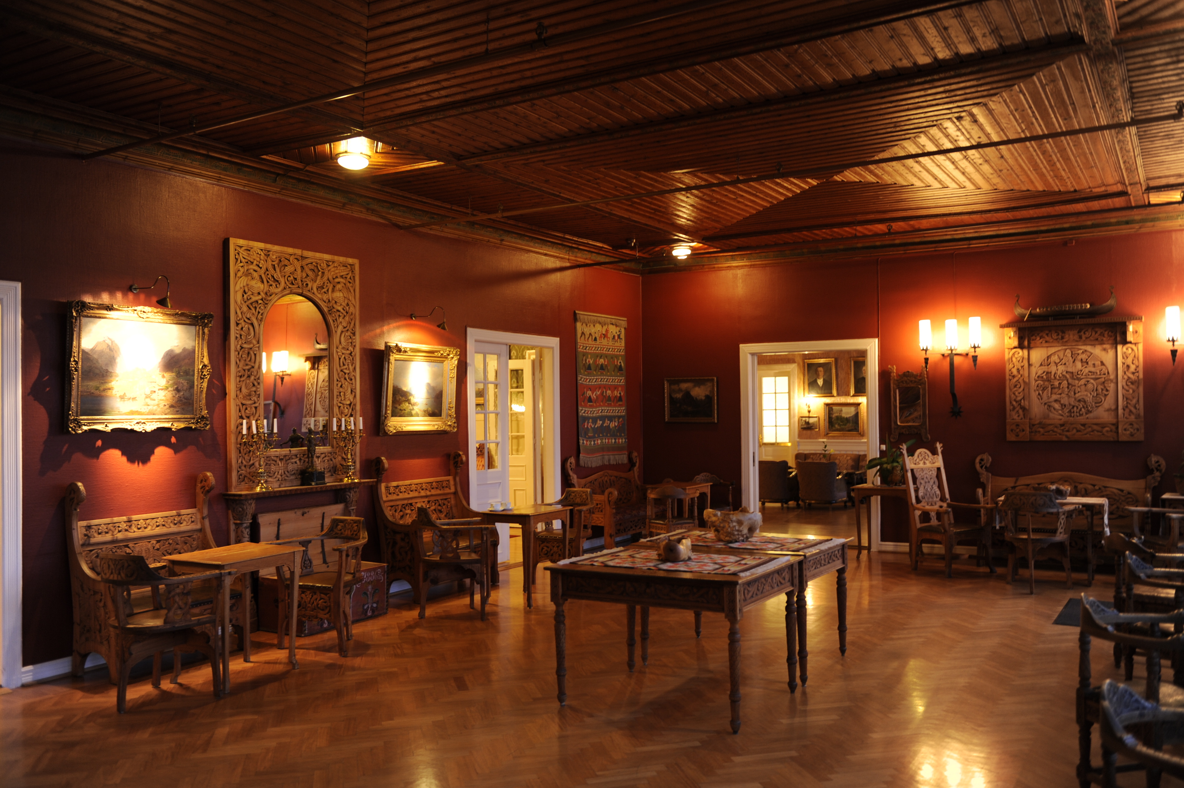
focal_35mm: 31
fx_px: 1019
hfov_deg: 60.3
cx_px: 592
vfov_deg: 42.3
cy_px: 394
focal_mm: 31
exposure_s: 1/5
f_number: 2.8
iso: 320
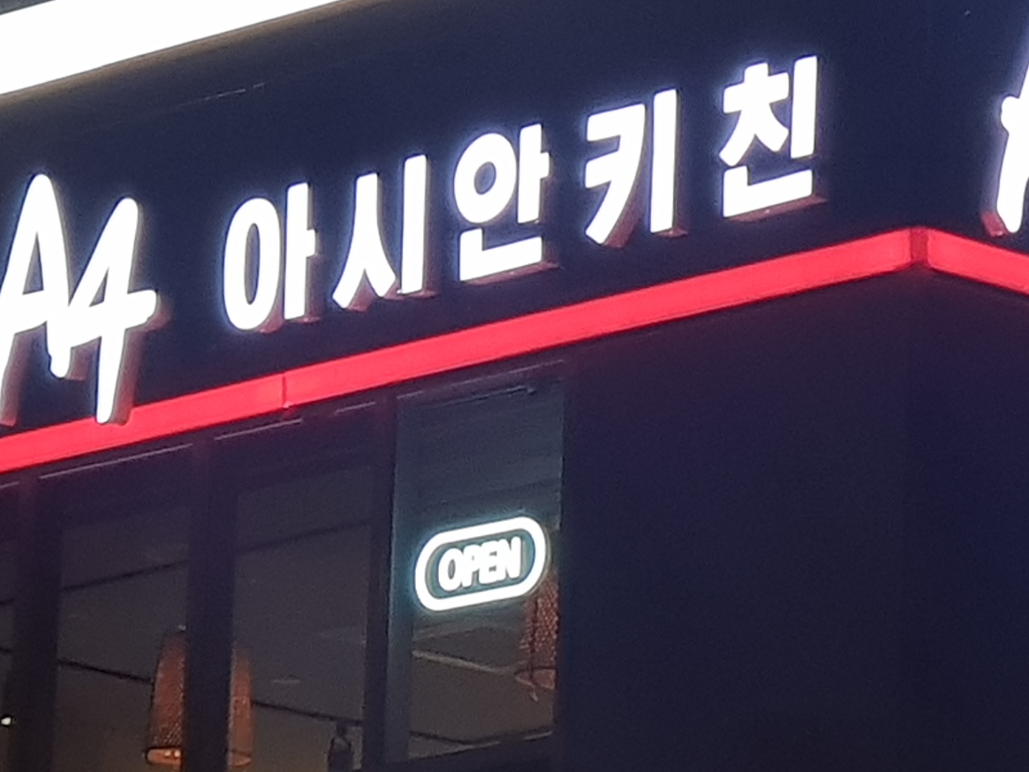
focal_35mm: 180
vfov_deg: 8.2
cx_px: 1056
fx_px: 5351
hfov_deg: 10.9
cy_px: 747
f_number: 2.4
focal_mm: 6
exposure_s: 1/30
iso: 40
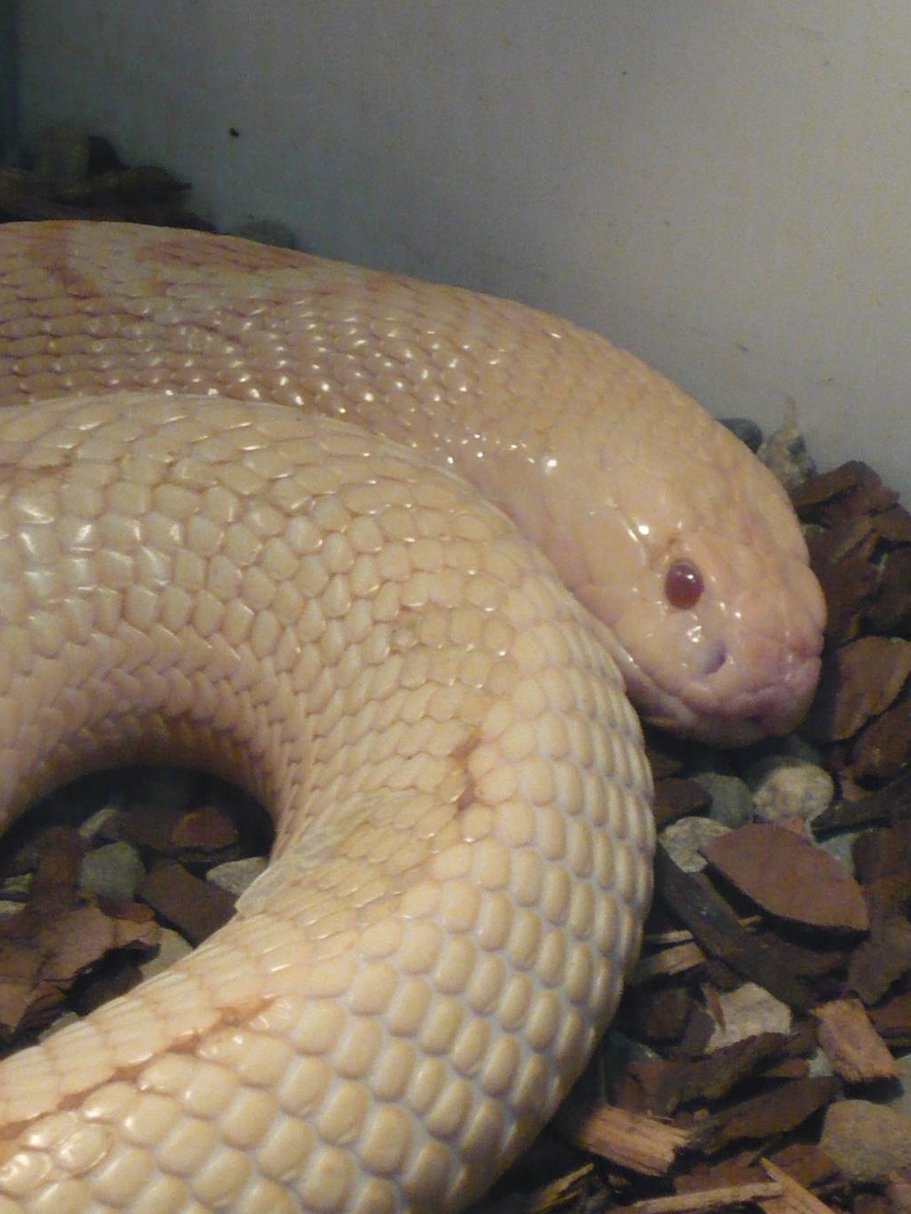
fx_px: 6630
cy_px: 582
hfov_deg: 7.9
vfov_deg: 10.5
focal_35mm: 189
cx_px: 514
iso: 400
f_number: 5.1
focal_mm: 16.5
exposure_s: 1/50
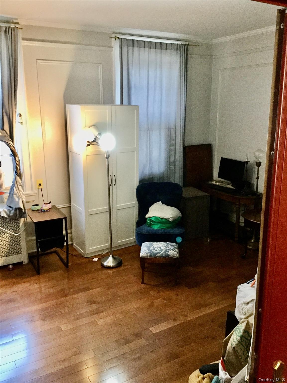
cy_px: 192
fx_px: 343
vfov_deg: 58.4
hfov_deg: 45.4
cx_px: 144
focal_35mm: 31
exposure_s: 1/30
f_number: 2.4
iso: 160
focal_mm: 3.3
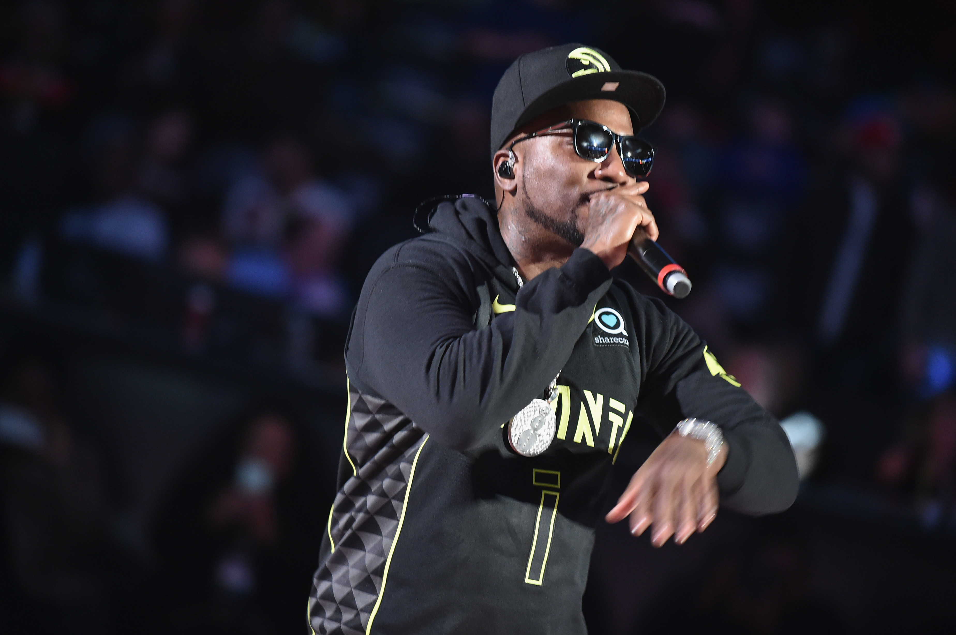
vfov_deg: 6.9
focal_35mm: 200
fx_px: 5305
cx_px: 478
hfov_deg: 10.3
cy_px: 318
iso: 5000
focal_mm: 200
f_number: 2.8
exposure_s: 1/90
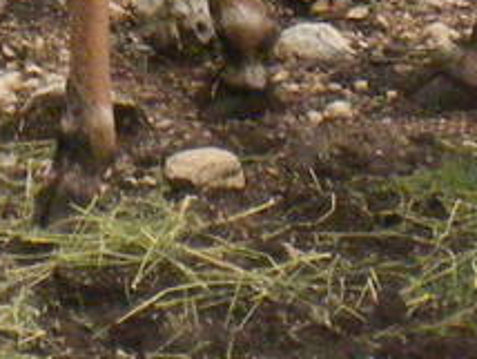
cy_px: -622
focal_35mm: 276
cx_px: -129
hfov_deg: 7.1
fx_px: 3807
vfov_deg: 5.2
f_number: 3.5
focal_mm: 6.6
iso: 388
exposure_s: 1/1449
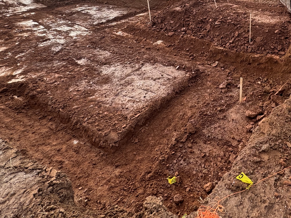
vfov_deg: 44.7
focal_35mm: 28
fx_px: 235
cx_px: 228
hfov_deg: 59.1
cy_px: 17
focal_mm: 2.22
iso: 40
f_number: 2.2
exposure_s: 1/344
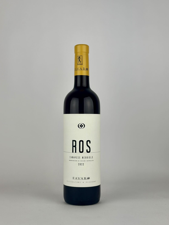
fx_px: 338
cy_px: 119
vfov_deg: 36.8
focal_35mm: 52
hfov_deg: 28.0
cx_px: 83
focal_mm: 6.86
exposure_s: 1/1171
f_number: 1.78
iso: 80
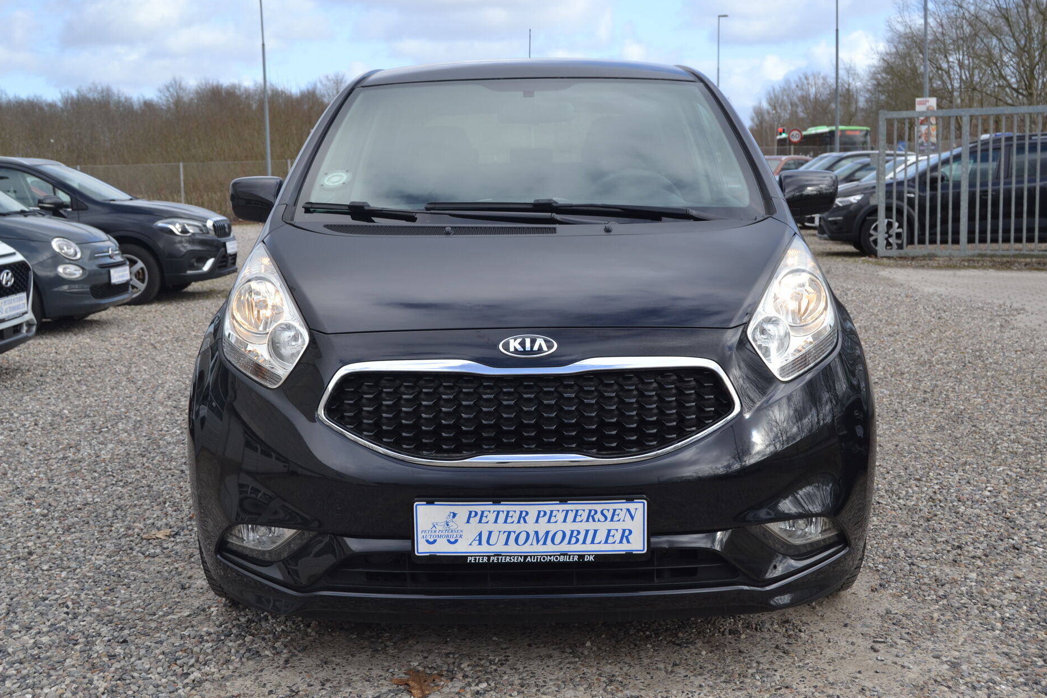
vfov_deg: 33.4
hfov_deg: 48.5
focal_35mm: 40
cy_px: 341
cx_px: 524
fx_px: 1163
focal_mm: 26
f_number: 7.1
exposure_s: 1/200
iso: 100
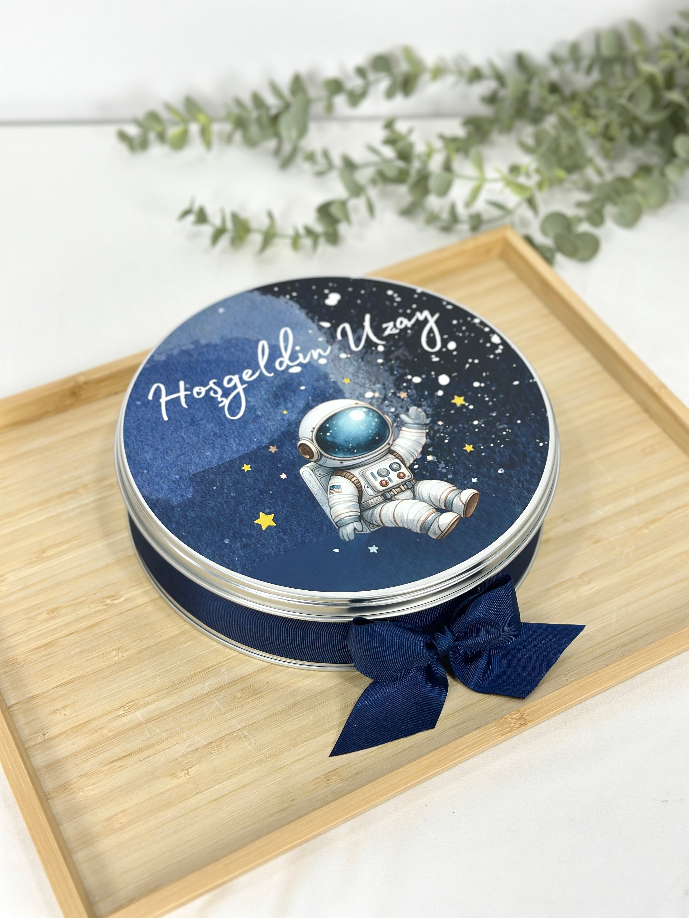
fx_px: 1274
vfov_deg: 39.7
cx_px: 344
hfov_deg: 30.3
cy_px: 459
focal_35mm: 48
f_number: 1.78
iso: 80
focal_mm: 6.86
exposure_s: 1/100
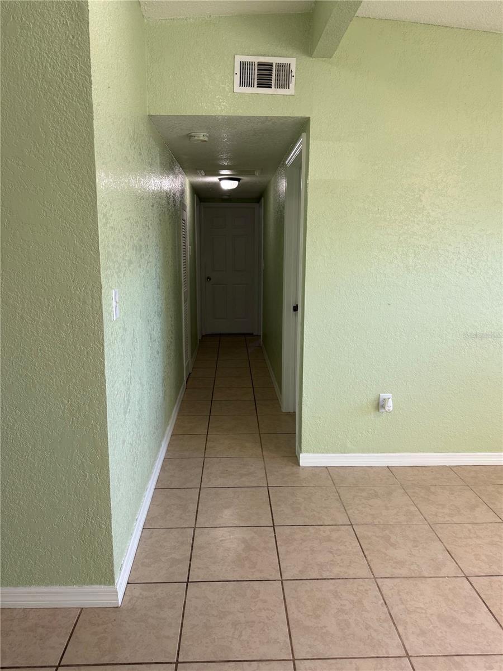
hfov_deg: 56.8
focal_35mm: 24
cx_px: 252
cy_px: 336
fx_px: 465
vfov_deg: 71.6
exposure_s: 1/120
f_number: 1.78
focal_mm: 6.76
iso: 125
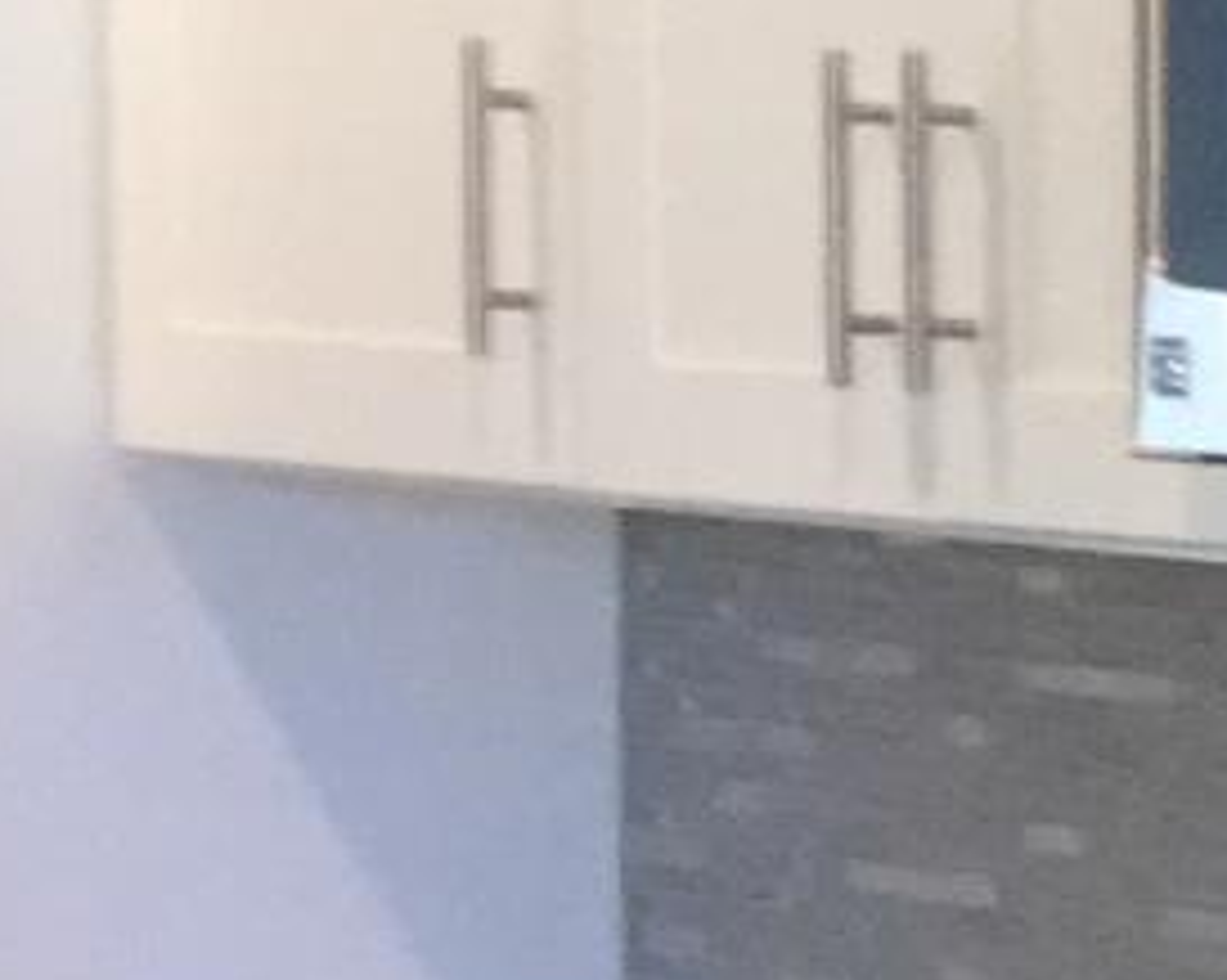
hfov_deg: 8.5
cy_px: 1362
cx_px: 1879
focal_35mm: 222
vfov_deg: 6.9
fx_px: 8056
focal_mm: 3.3
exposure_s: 1/30
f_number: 2.4
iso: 125
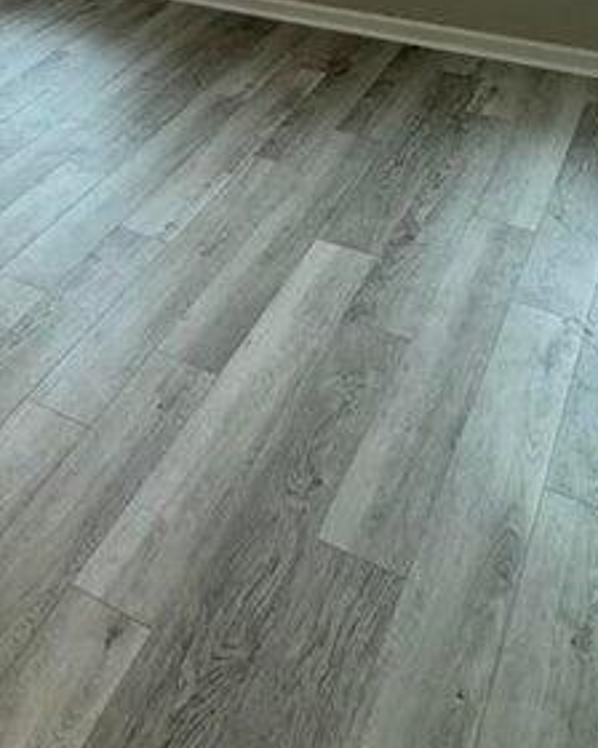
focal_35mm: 50
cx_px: -48
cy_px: -187
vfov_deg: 30.6
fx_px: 1106
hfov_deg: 27.8
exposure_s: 1/120
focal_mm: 2.22
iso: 160
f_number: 2.2
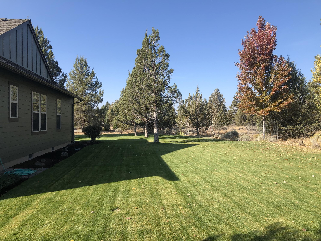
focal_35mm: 28
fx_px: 260
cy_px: 120
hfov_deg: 63.4
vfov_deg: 49.7
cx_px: 160
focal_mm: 3.99
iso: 20
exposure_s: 1/857
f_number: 1.8
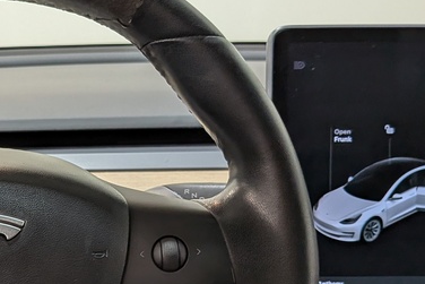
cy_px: 260
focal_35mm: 68
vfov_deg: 19.6
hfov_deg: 27.3
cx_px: -36
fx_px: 803
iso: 47
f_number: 1.7
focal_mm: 4.53
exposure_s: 1/30
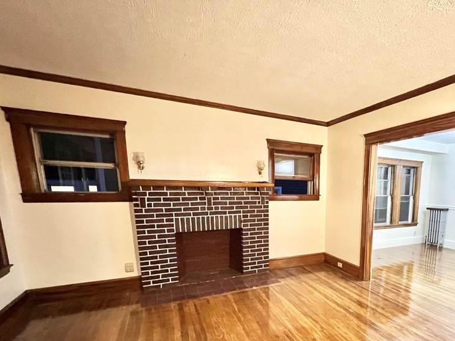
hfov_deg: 84.3
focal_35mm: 18
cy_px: 234
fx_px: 237
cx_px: 309
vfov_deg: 69.0
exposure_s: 1/40
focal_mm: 1.57
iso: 1000
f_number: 1.8
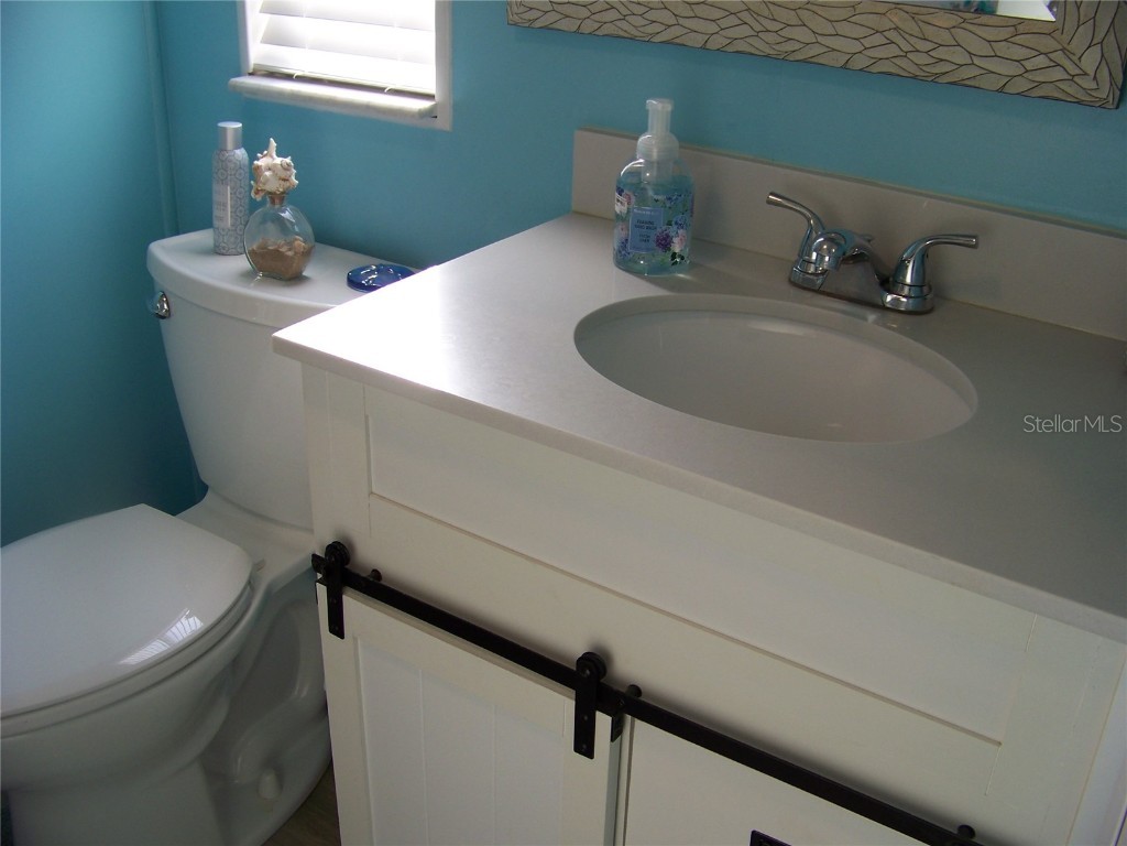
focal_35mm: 36
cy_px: 423
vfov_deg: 39.7
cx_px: 564
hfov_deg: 51.4
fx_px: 1172
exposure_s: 1/80
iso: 64
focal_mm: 5.85
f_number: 2.8
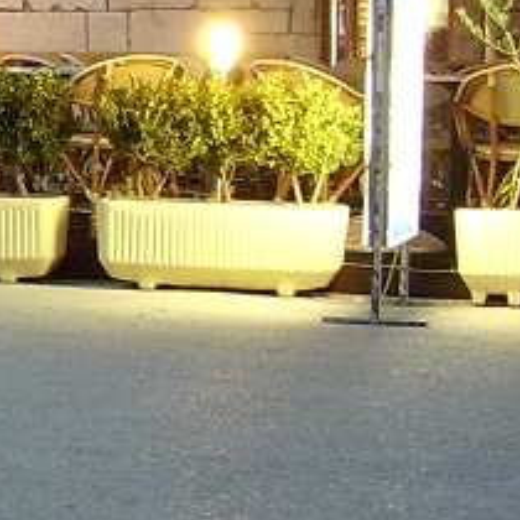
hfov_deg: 11.8
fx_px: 2141
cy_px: 147
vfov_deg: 13.8
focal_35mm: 126
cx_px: -652
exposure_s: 1
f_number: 2.9
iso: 100
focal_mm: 5.8
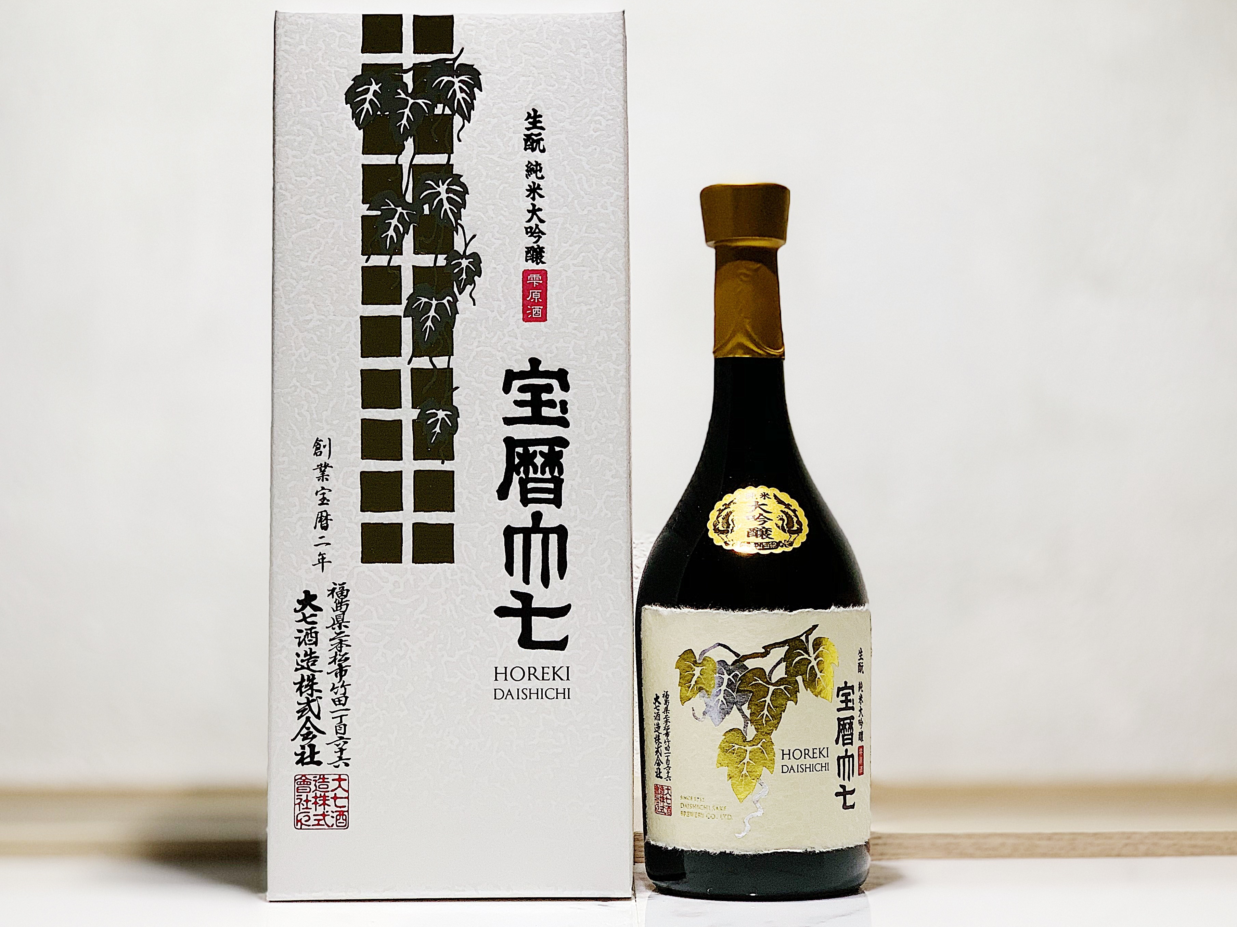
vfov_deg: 25.2
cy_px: 432
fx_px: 2073
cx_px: 602
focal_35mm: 58
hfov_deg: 33.2
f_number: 2.4
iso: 125
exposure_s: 1/100
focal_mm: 6
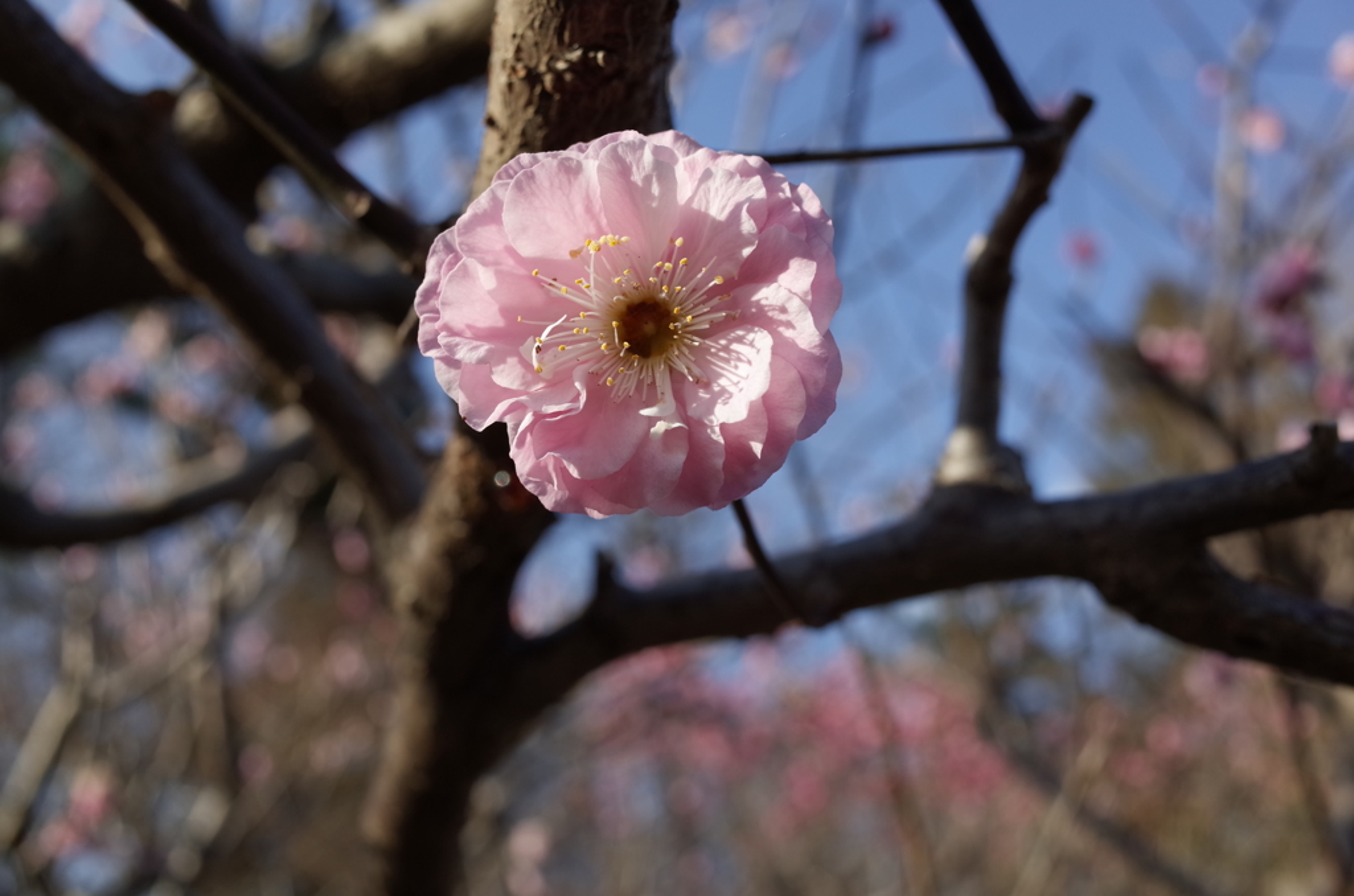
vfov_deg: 46.2
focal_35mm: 28
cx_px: 677
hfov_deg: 65.6
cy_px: 448
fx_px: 1051
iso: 100
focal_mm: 18.3
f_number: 5.6
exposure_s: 1/200
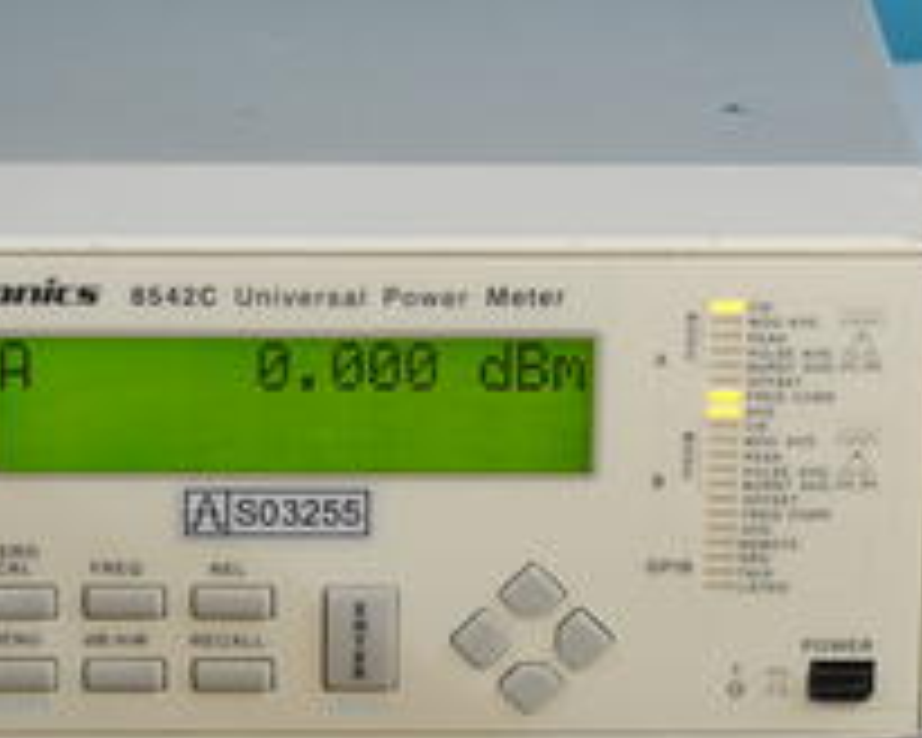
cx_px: 306
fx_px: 6331
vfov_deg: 6.7
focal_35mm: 232
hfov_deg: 8.3
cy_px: 634
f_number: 13
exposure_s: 1/3.2
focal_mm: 61
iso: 400
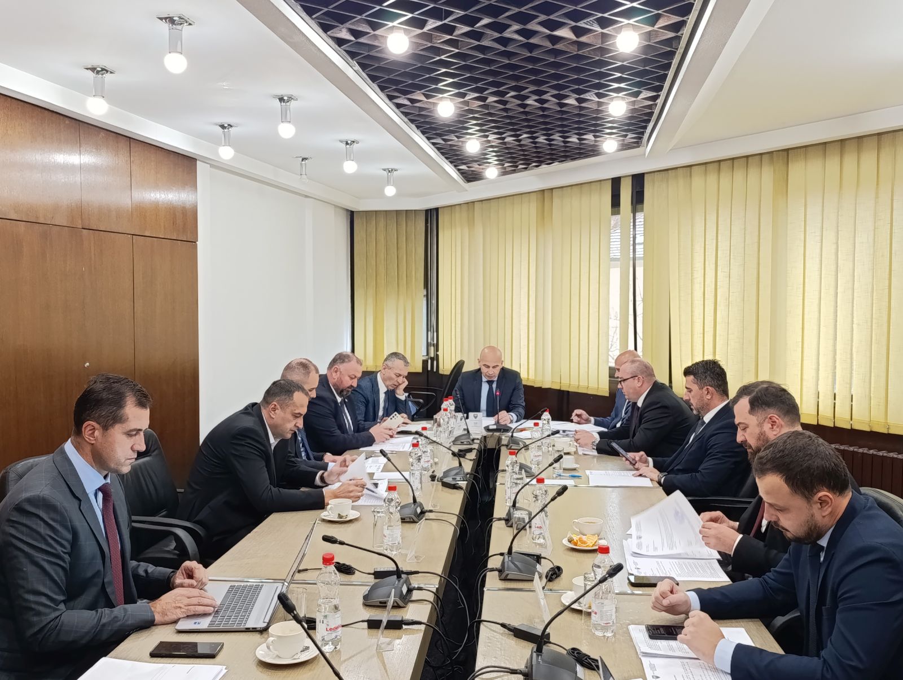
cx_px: 452
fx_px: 862
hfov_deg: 55.3
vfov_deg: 43.0
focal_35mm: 33
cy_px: 340
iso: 640
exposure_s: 1/50
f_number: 1.6
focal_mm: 6.14
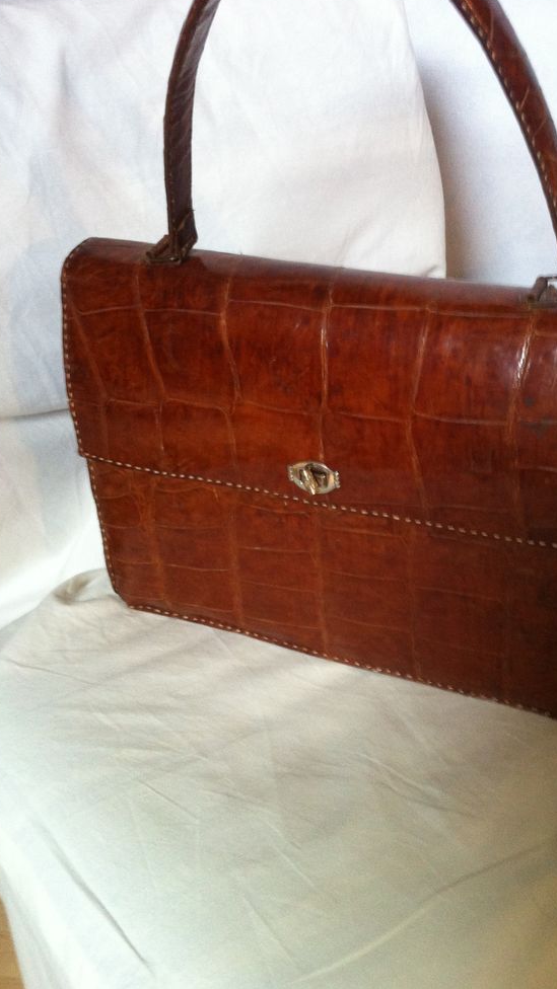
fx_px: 1024
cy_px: 491
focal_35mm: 39
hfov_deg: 30.3
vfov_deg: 51.6
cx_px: 347
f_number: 2.8
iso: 200
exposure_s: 1/15
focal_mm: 3.85
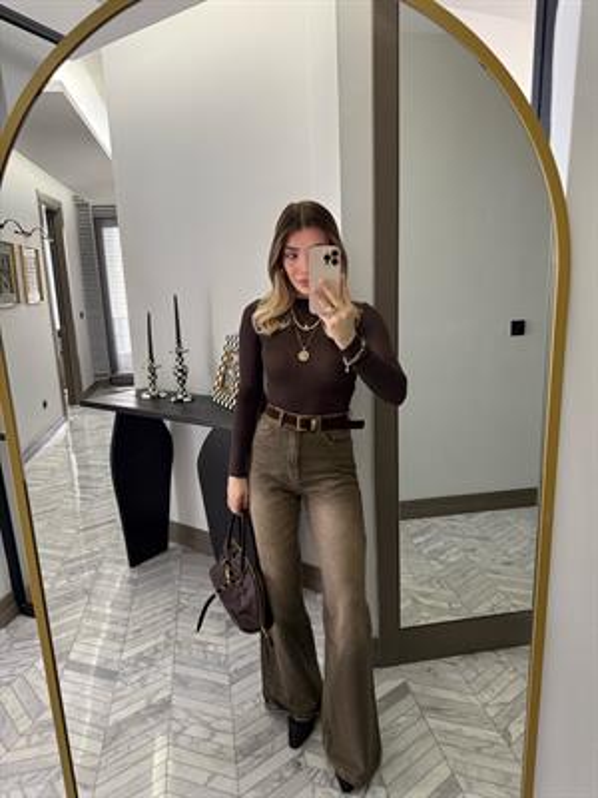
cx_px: 299
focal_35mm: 24
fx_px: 553
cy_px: 399
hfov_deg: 56.8
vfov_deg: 71.6
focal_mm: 6.76
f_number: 1.78
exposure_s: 1/60
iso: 320
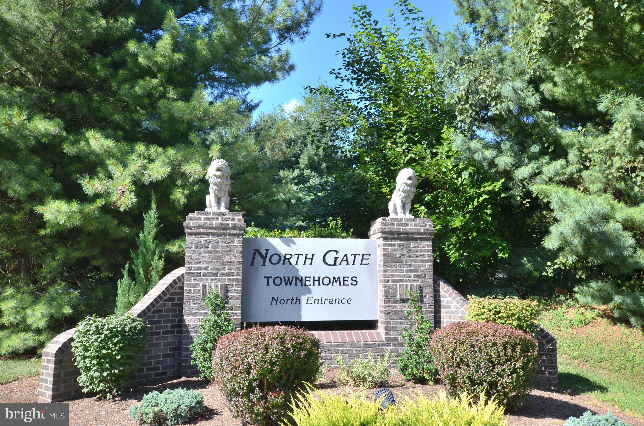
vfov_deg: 43.4
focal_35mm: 30
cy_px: 213
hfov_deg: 62.0
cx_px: 322
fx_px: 535
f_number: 8
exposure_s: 1/250
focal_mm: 20
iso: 200
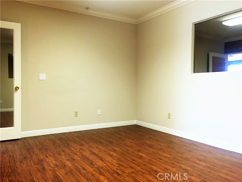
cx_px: 121
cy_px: 91
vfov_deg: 48.2
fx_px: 203
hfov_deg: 61.7
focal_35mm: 29
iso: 40
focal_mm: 4.15
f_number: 2.2
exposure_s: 1/30
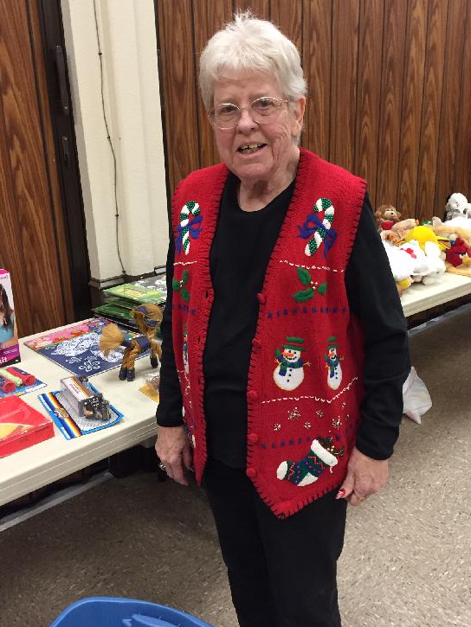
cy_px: 283
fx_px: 580
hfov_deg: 44.2
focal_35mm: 32
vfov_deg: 56.7
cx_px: 244
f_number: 2.2
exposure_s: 1/30
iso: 125
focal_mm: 4.15
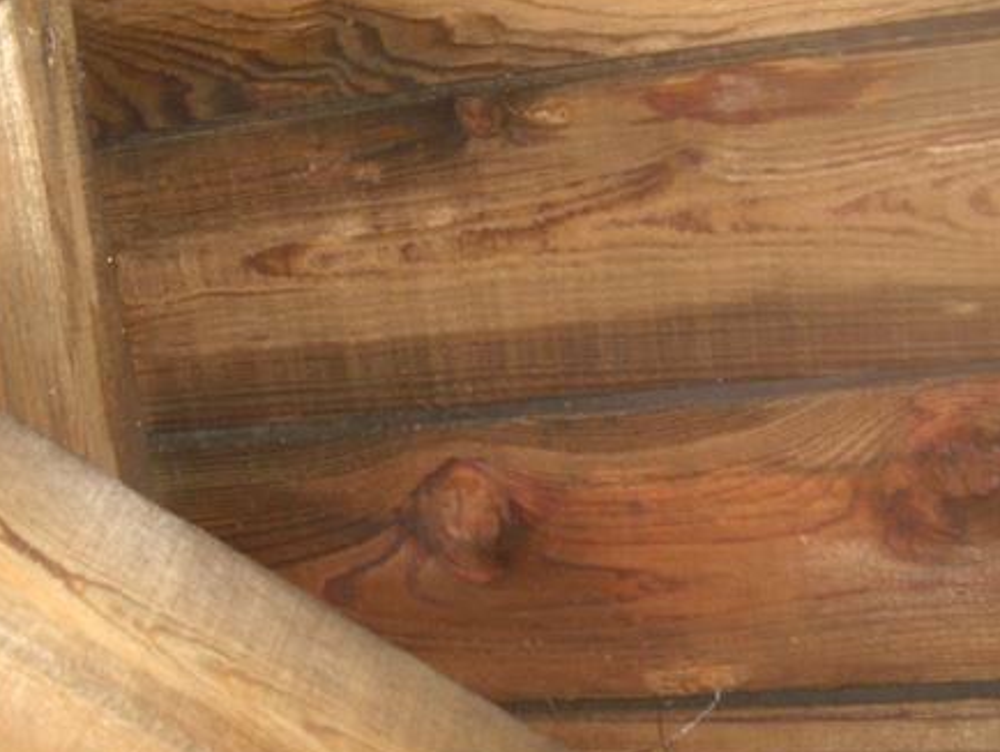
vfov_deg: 26.0
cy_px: 489
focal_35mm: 56
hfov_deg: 34.3
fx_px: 1619
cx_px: 454
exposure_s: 1/60
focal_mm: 7.9
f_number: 2.8
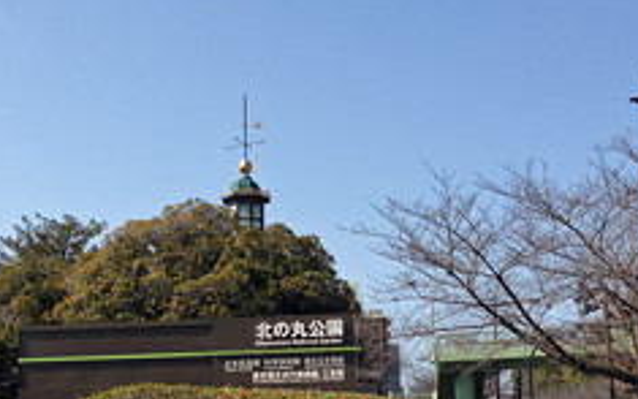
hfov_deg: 30.6
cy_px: 364
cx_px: 285
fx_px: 1165
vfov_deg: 19.1
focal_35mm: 67
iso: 50
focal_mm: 4.13
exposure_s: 1/1085
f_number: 2.4
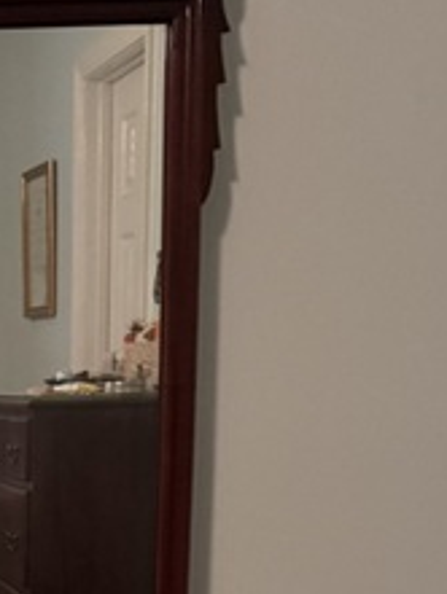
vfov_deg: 19.2
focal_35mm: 87
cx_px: -121
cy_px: 938
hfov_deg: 16.2
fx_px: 1496
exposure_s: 1/30
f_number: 1.78
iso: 1250
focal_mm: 6.76
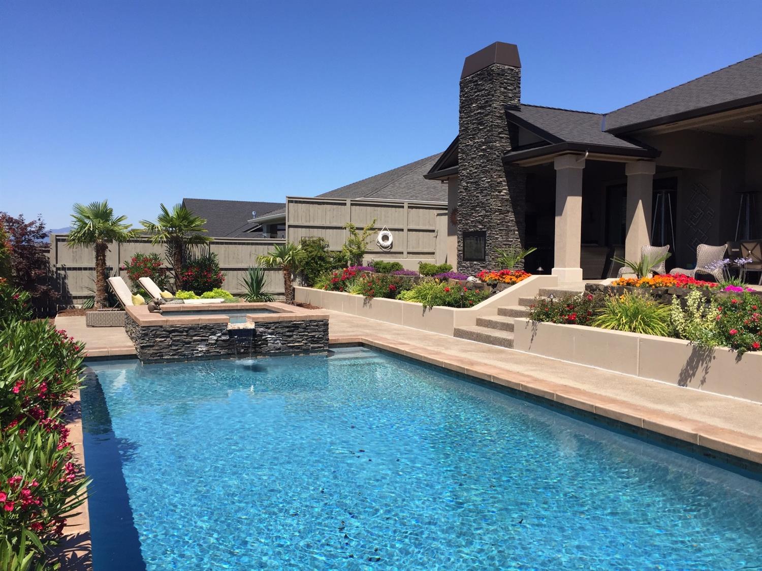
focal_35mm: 29
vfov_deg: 48.2
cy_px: 286
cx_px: 381
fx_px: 638
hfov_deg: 61.7
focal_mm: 4.15
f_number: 2.2
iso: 32
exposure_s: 1/1721
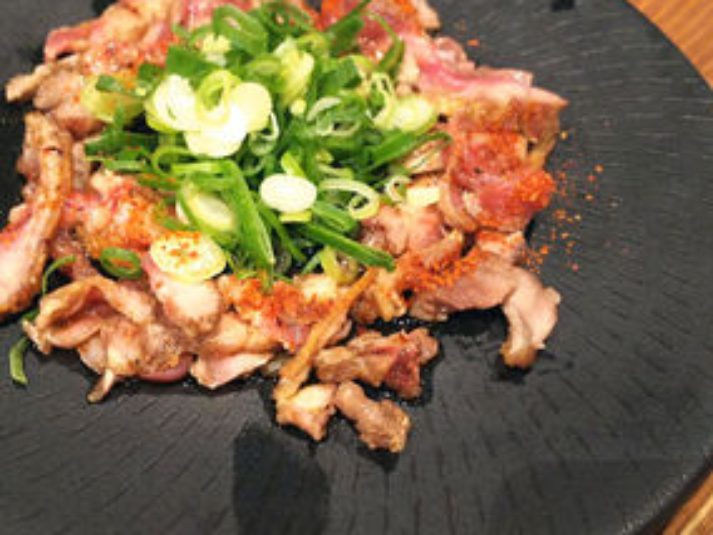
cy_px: 249
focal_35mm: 38
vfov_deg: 37.7
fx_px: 783
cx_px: 281
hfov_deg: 48.6
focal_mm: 4.2
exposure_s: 1/20
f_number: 1.9
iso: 320
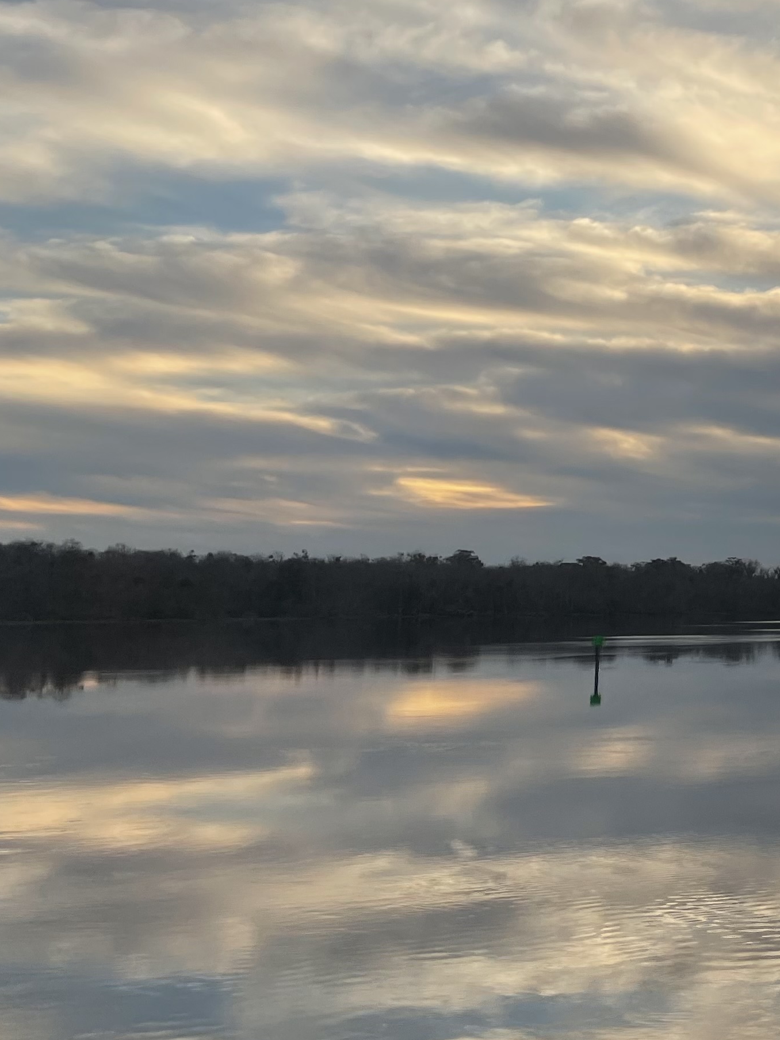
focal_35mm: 58
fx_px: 1742
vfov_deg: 33.1
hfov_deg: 22.2
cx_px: 1061
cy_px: 430
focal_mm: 4.2
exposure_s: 1/294
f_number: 1.6
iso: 32
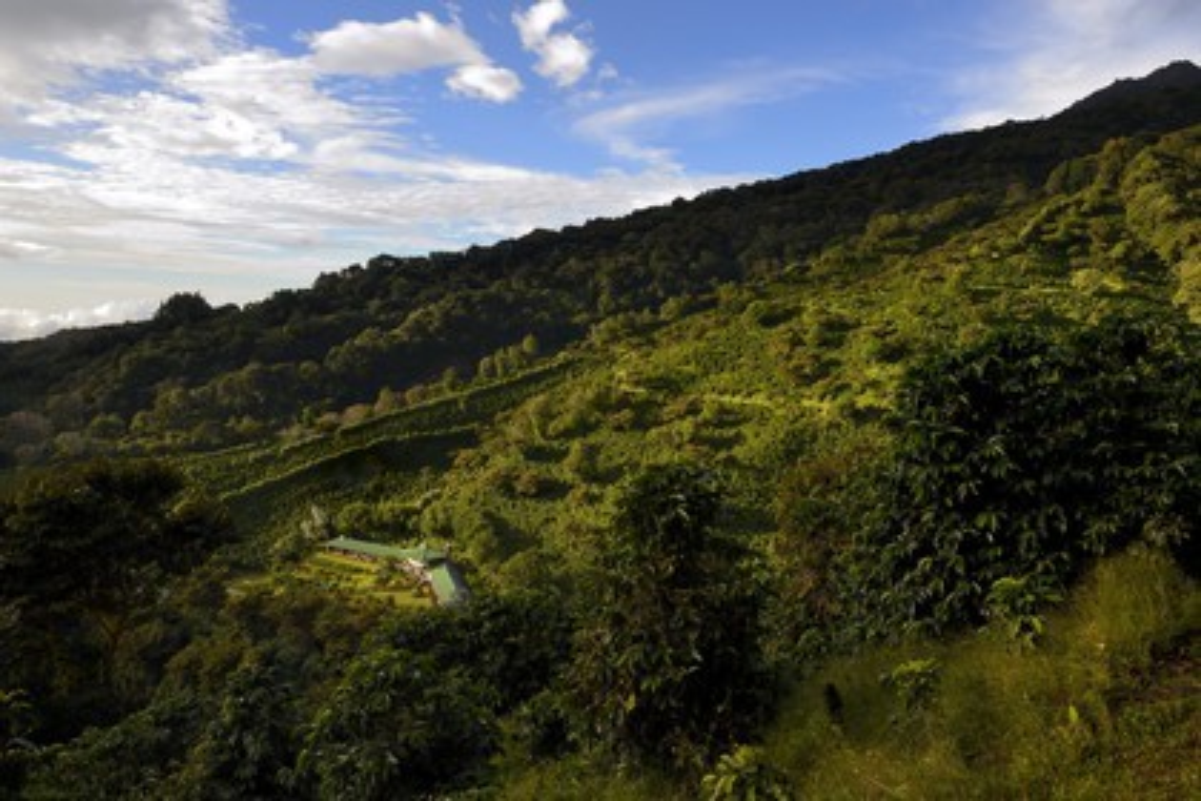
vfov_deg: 53.1
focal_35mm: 24
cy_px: 400
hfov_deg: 73.7
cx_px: 600
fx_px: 801
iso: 800
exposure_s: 1/100
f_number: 16
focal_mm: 24
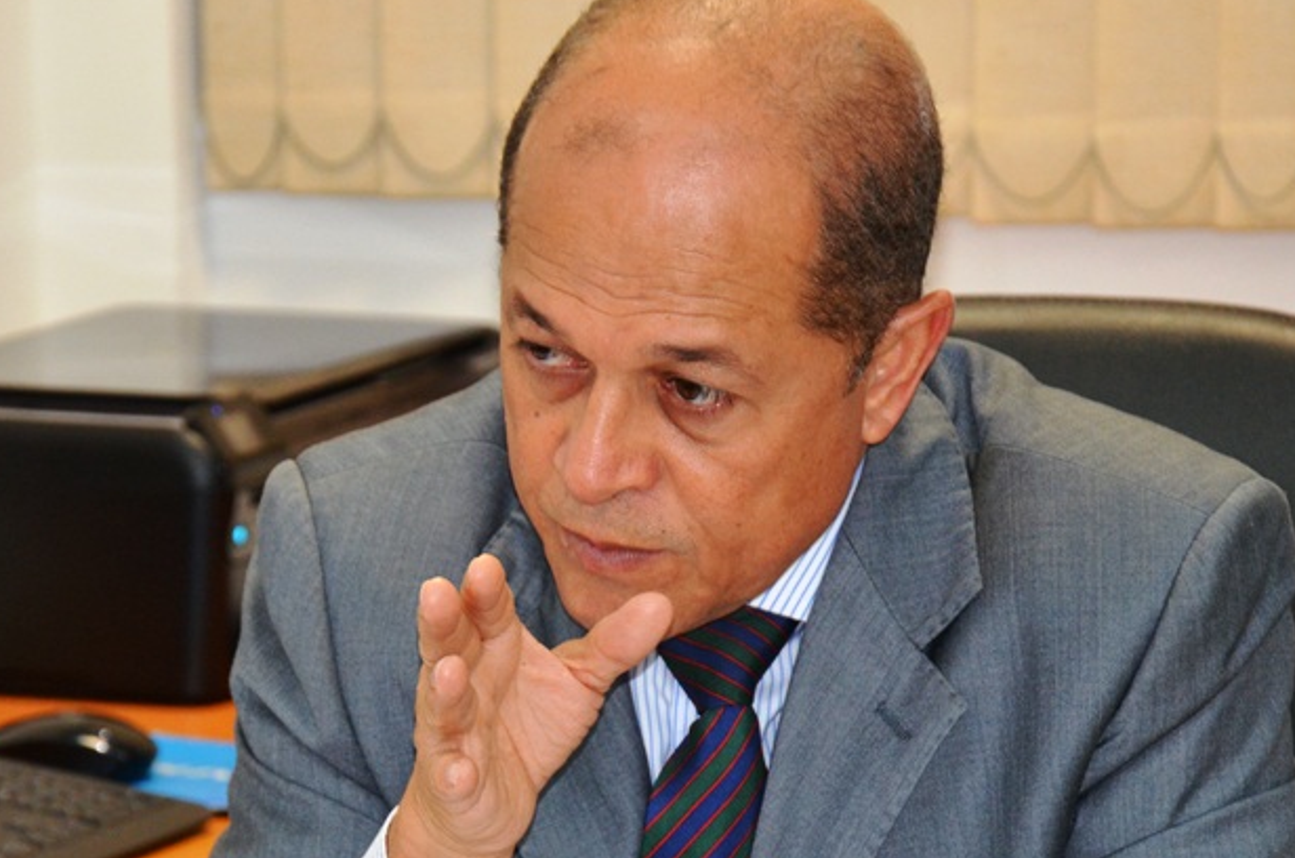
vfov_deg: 5.2
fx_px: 9399
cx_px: 477
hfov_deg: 7.9
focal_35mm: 262
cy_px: 631
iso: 800
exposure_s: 1/60
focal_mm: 105
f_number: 5.6
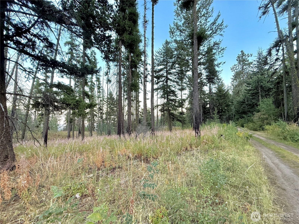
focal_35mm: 14
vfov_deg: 85.7
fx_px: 121
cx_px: 150
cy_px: 112
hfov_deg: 102.1
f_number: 2.2
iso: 64
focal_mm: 2.22
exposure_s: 1/110
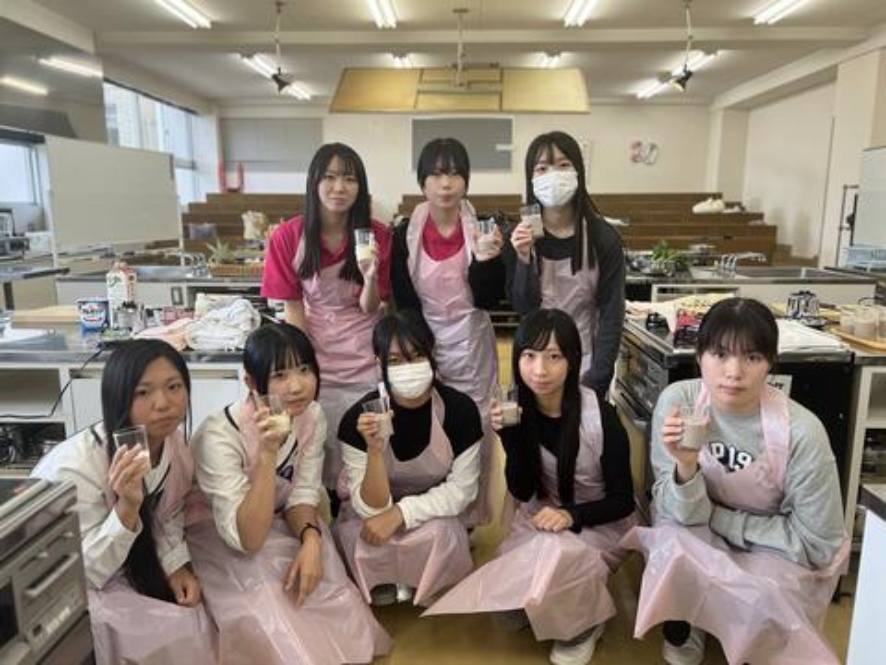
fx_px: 665
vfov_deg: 53.1
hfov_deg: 67.3
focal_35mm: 26
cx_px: 443
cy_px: 332
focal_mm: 5.7
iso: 40
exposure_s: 1/164
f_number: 1.5
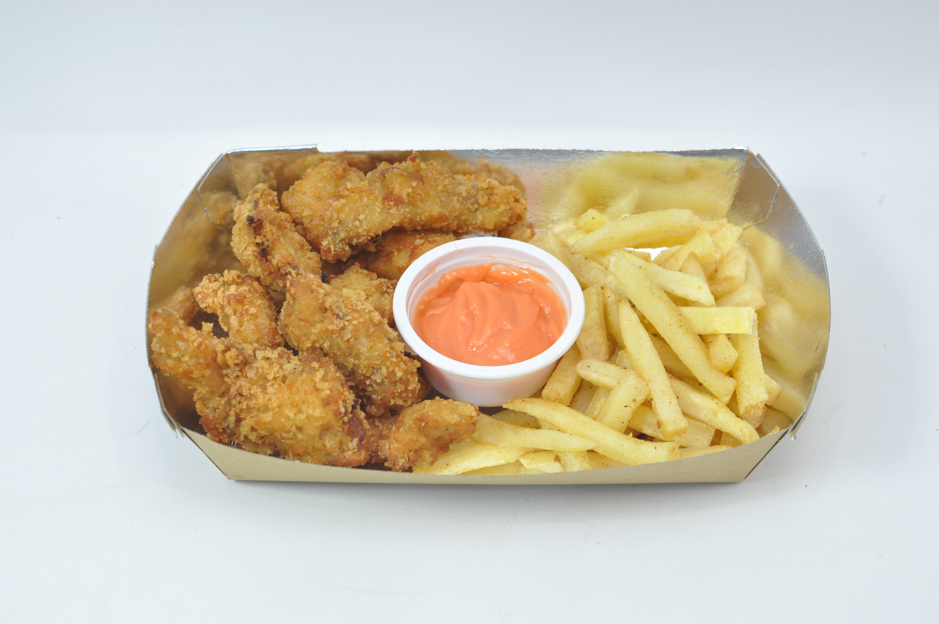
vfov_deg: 25.7
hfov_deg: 37.9
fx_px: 1368
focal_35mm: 52
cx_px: 470
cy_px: 312
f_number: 6.3
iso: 800
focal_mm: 35
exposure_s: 1/80
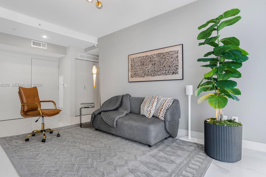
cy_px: 85
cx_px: 128
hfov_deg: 86.9
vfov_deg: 64.5
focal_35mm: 19
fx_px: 140
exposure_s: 1/13
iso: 125
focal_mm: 18
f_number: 8
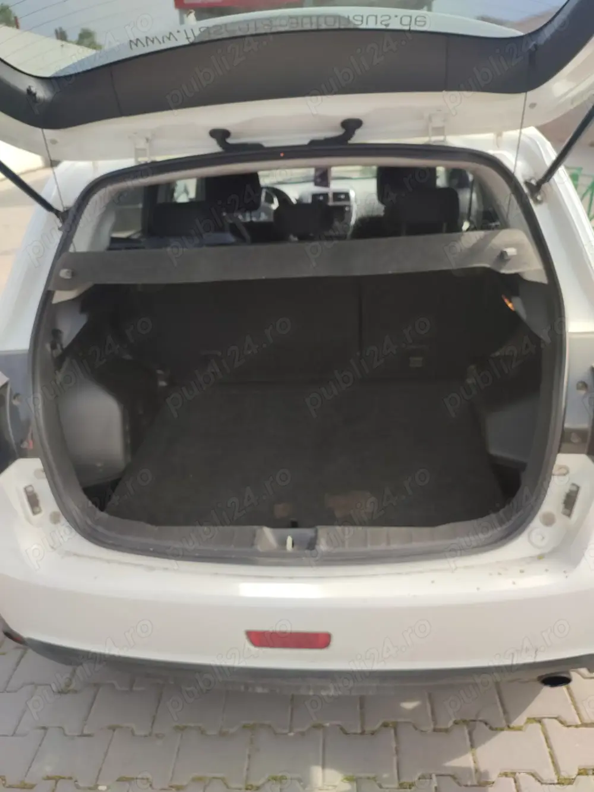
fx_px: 572
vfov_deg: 69.4
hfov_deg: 54.9
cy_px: 396
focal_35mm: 25
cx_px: 297
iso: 50
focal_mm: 6.04
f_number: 1.9
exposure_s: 1/167
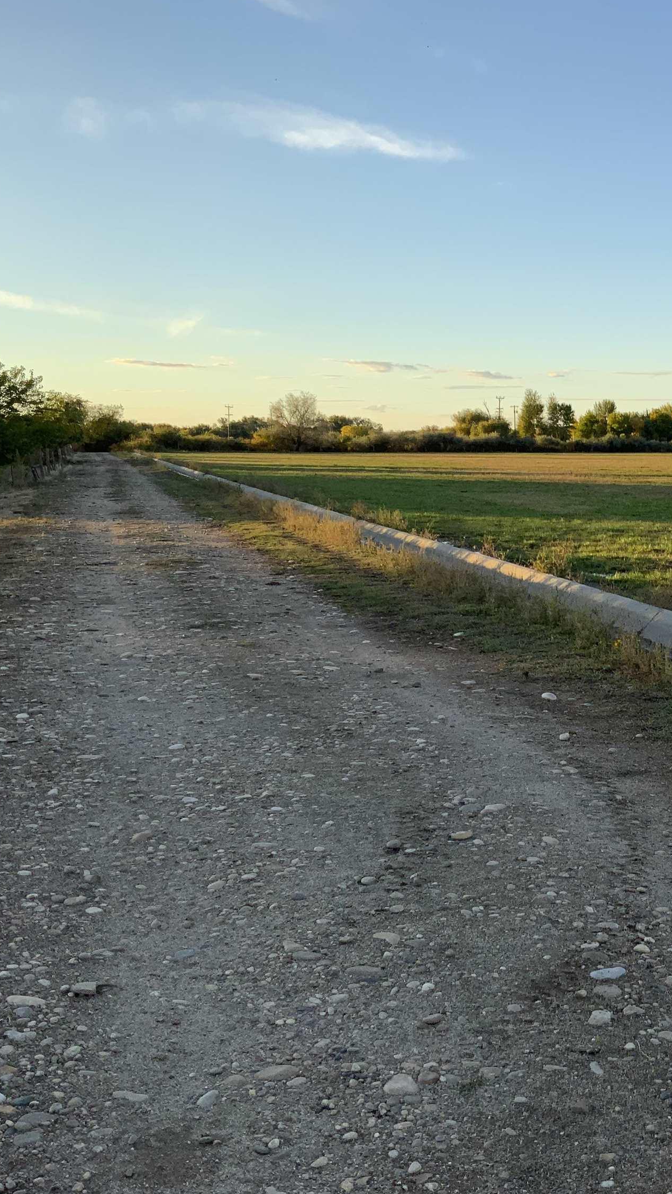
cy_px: 596
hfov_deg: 26.7
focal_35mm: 43
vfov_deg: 47.4
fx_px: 1362
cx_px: 610
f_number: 1.8
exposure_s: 1/709
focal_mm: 3
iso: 16
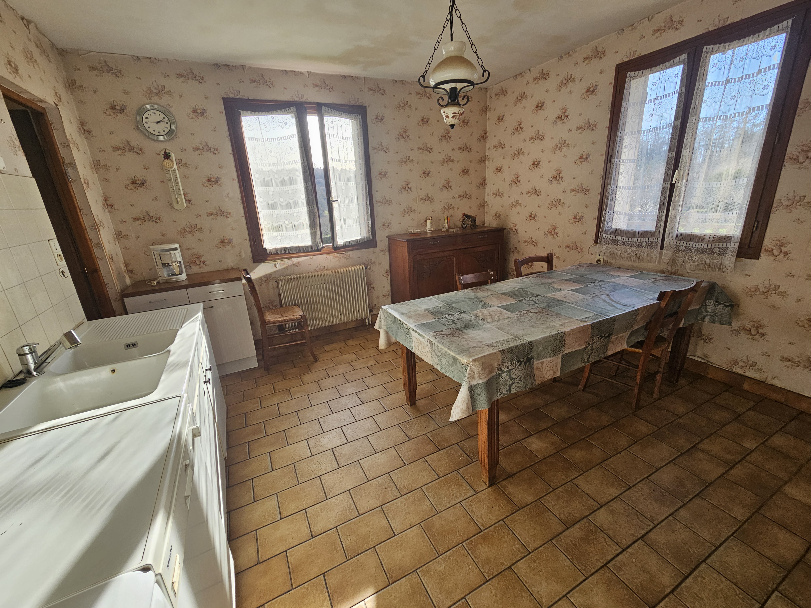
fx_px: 305
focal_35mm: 13
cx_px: 406
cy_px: 304
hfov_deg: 106.2
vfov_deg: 89.9
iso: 64
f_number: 2.2
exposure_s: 1/259
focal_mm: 2.2
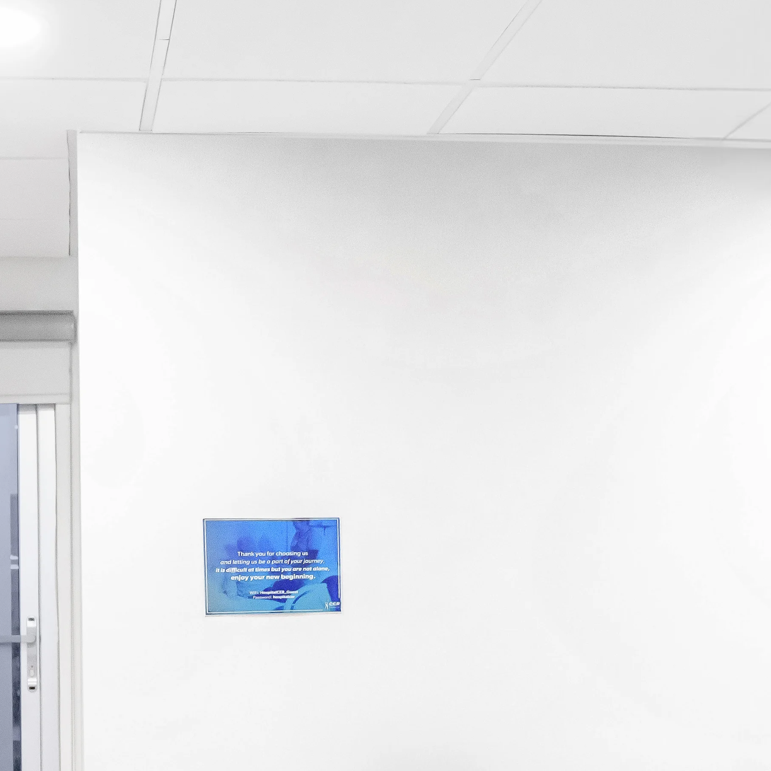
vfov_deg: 21.5
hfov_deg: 22.4
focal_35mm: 76
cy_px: 868
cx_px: 648
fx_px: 1915
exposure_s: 1/20
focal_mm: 17
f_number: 8
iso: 1600
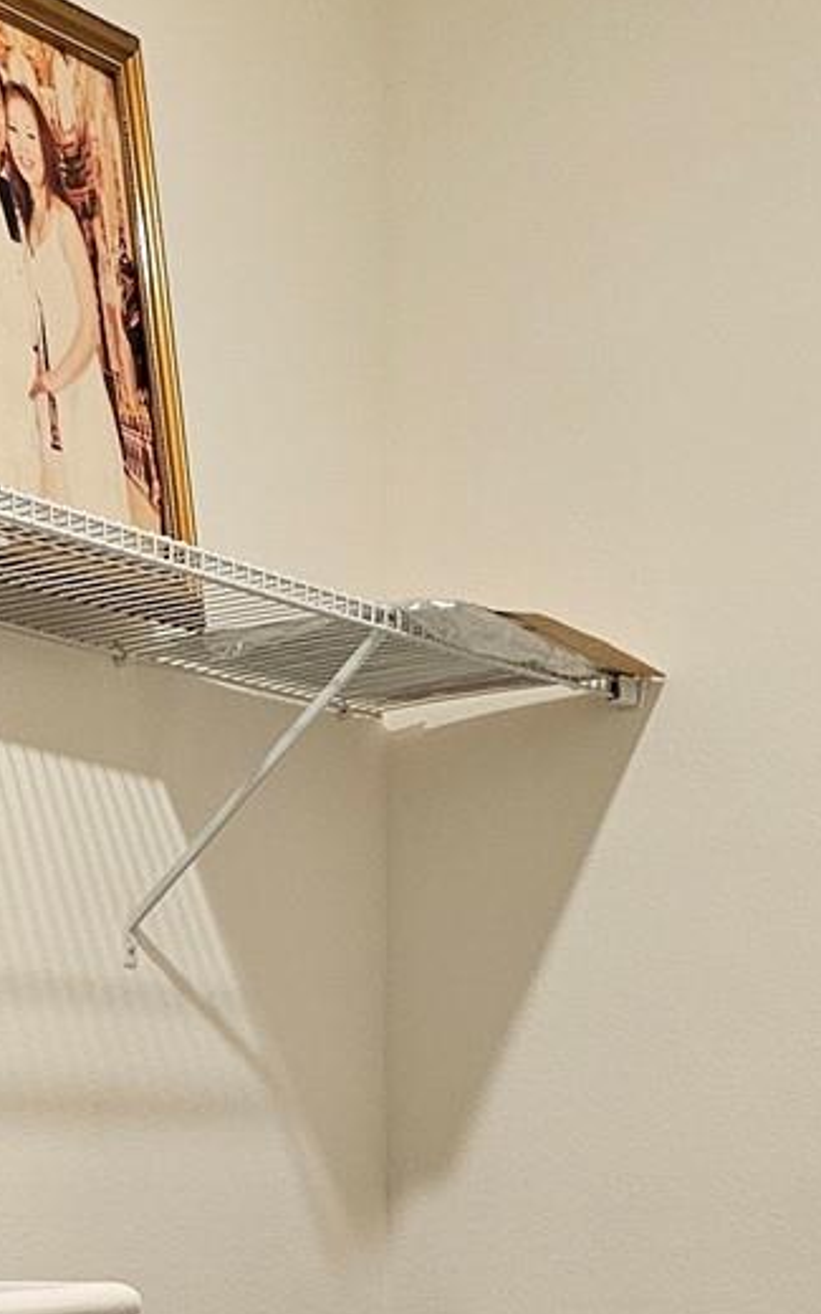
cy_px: 1375
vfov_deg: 25.8
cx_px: -179
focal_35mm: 75
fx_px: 2685
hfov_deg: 16.6
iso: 500
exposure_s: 1/120
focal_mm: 6.3
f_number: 1.7
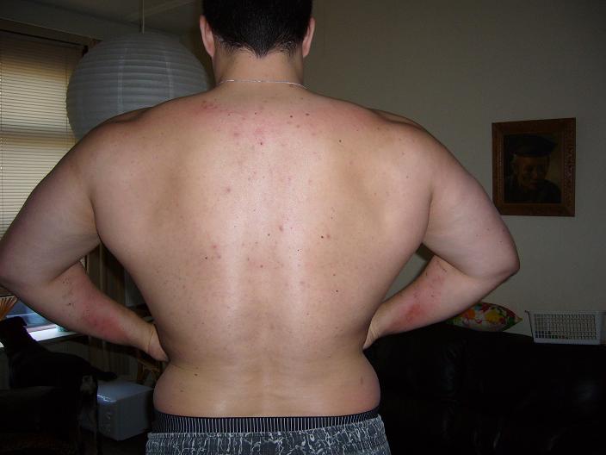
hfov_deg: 52.6
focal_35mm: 35
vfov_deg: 40.7
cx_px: 303
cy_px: 228
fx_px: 613
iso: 100
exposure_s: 1/30
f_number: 2.8
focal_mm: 5.8
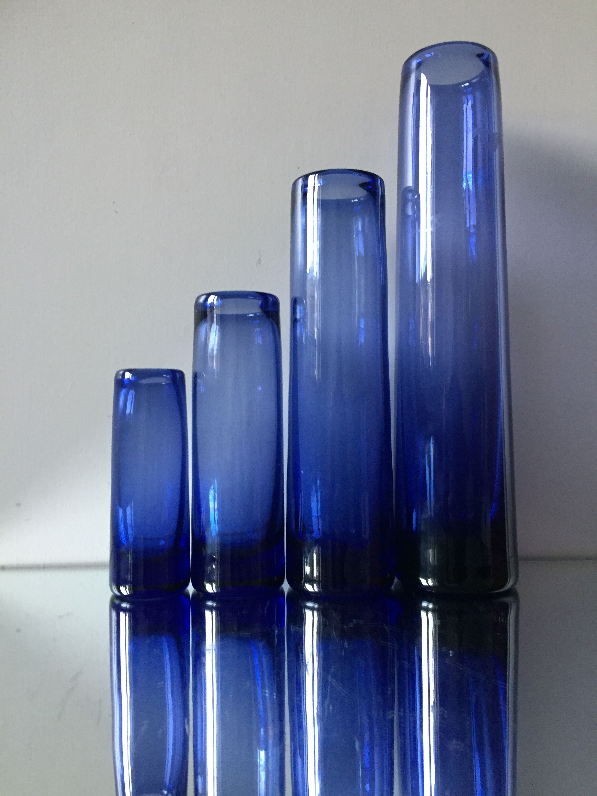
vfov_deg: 61.7
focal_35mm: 29
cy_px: 398
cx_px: 298
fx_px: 667
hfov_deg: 48.2
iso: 250
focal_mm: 4.15
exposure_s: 1/20
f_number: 2.2
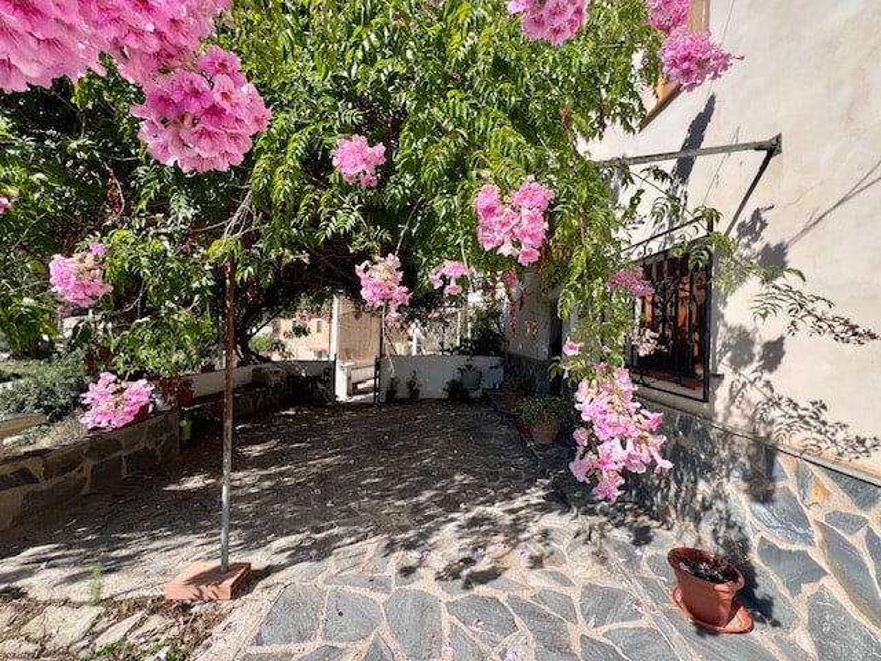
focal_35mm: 13
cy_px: 330
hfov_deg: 106.2
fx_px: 331
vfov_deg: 89.9
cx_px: 440
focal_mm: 1.57
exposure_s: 1/779
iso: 32
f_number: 1.8
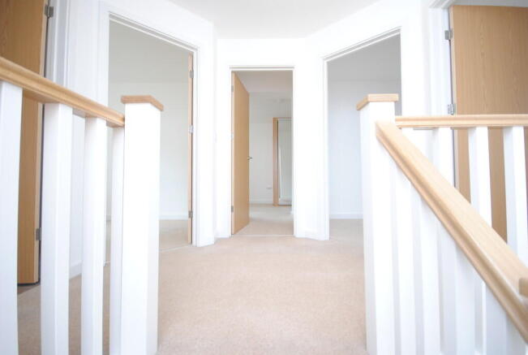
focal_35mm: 15
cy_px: 178
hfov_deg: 100.3
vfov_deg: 77.6
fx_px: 220
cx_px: 264
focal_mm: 10
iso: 400
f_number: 4
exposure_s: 1/13
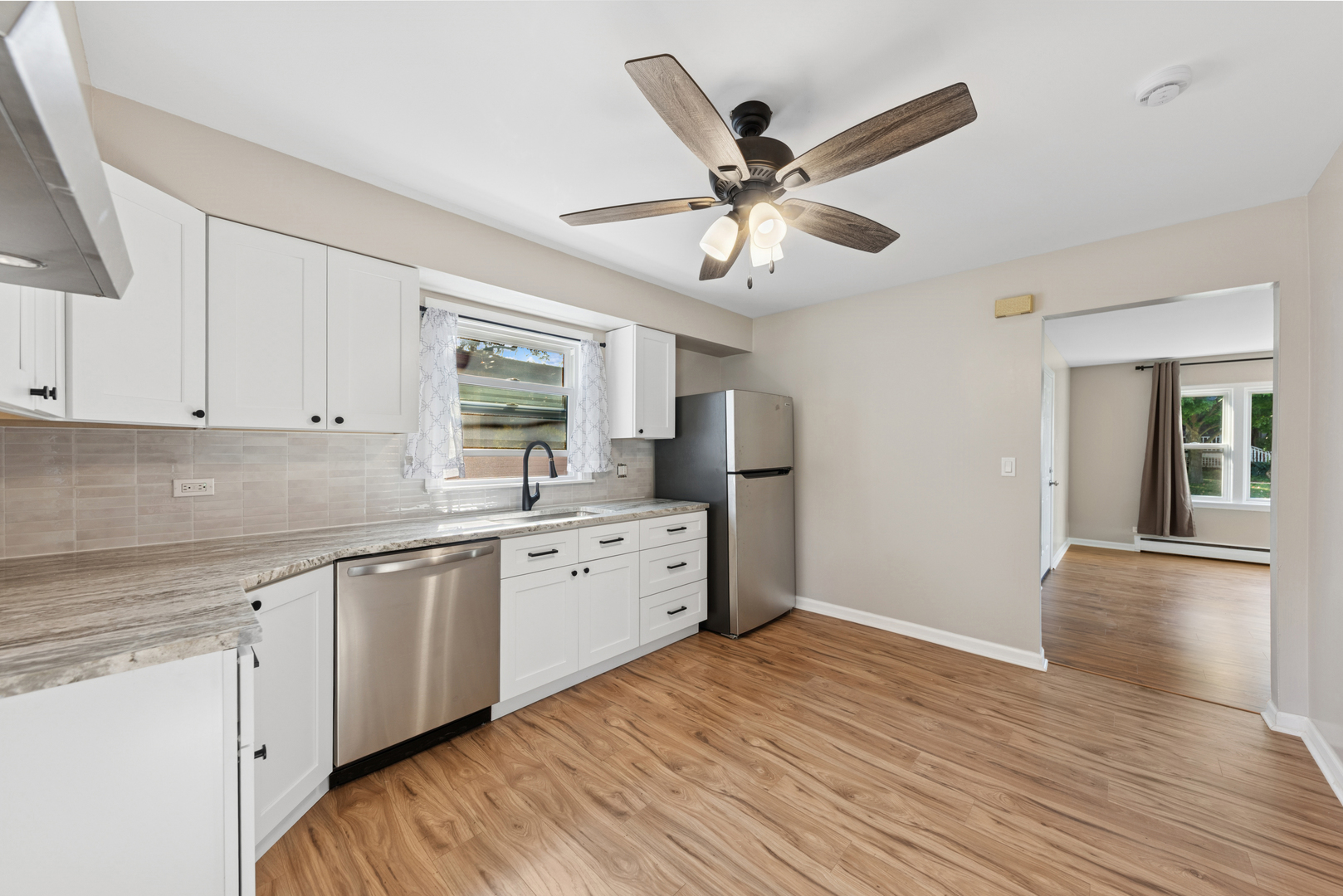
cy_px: 448
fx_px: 448
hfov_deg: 112.6
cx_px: 672
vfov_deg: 90.1
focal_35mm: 12
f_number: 9
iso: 320
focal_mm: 12
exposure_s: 1/20
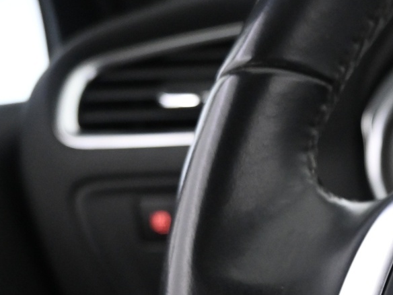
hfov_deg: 27.6
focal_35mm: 64
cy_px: 325
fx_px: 727
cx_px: 437
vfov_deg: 21.7
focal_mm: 16
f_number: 3.5
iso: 2500
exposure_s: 1/30
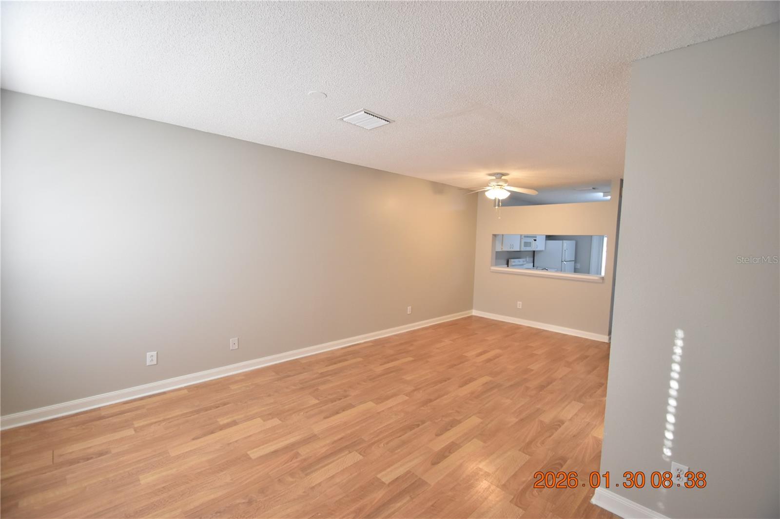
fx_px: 325
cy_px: 260
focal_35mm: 15
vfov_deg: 77.3
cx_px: 390
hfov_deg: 100.4
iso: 800
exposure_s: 1/125
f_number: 3.5
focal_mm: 10
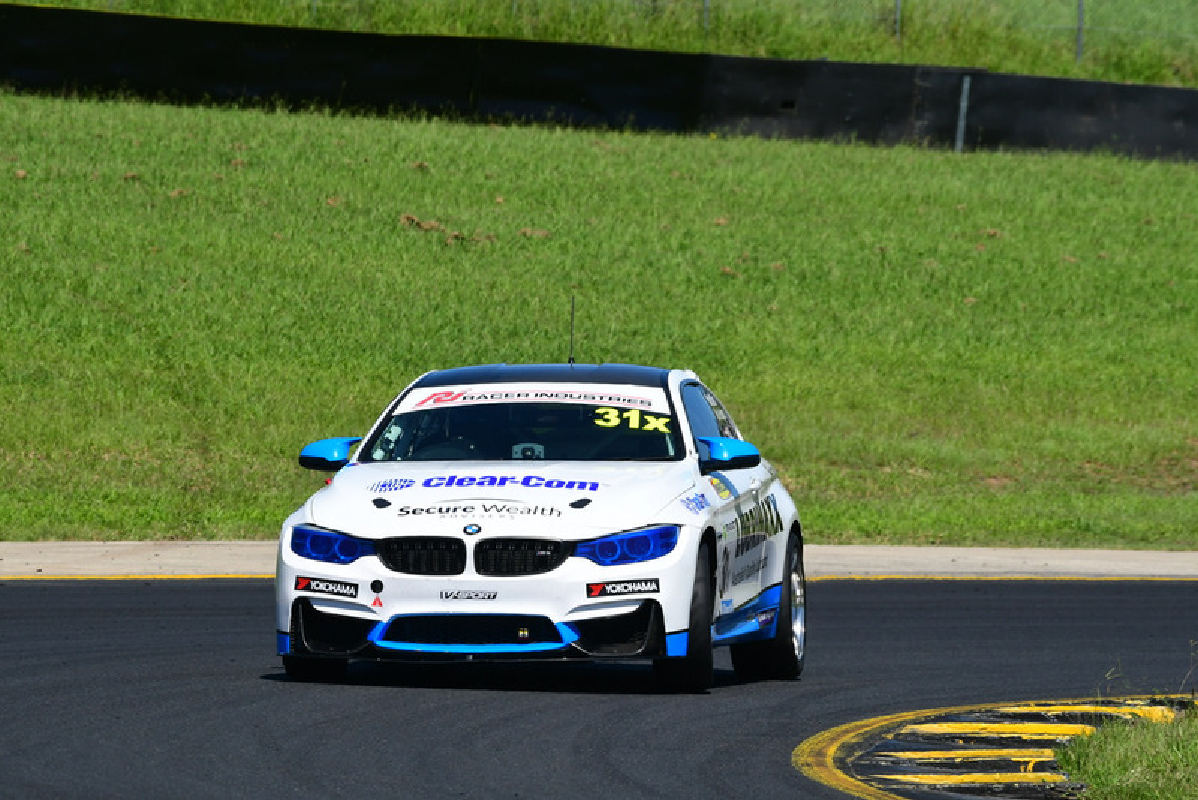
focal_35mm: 465
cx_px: 599
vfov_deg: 3.0
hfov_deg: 4.4
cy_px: 400
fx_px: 15479
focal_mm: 310
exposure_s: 1/640
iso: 320
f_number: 11
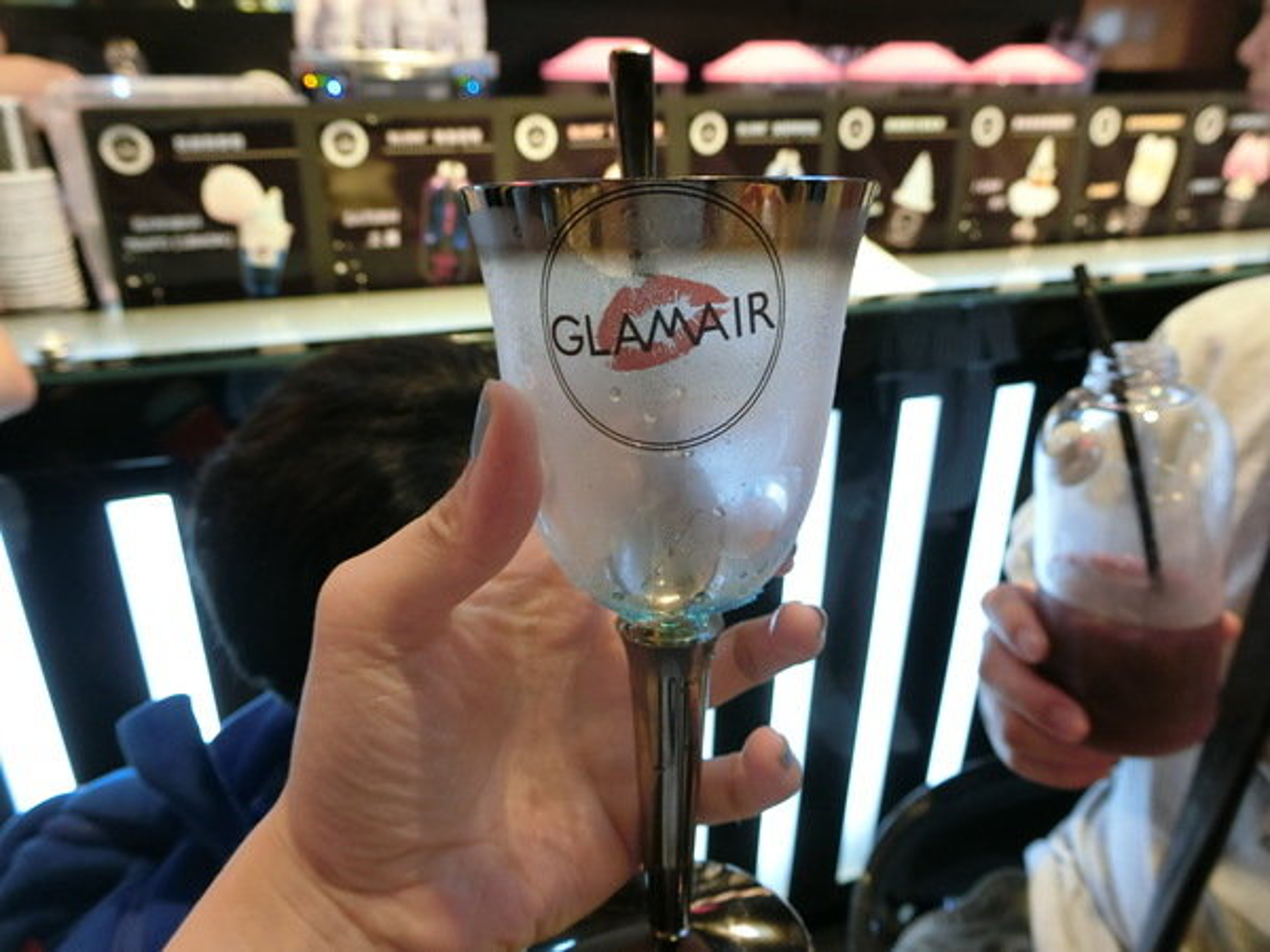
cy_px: 476
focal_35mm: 25
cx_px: 635
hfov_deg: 69.4
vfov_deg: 54.9
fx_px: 917
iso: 500
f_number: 2.8
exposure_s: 1/30
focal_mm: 5.4
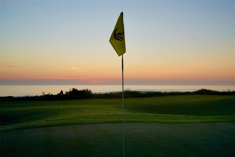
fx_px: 228
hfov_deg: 54.4
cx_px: 118
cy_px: 78
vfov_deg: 37.8
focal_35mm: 35
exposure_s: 1/13
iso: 200
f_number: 14
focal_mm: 35
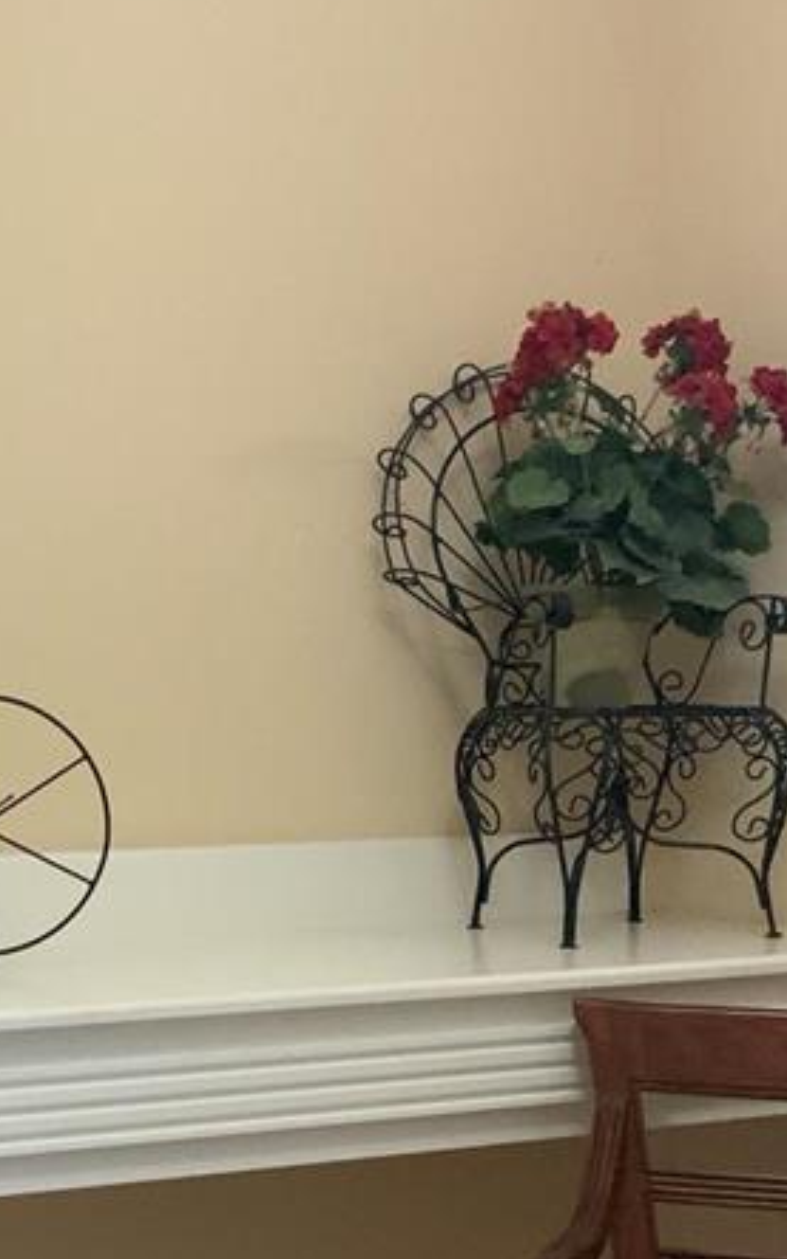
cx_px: -68
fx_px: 2436
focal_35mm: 71
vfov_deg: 28.5
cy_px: 955
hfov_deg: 17.7
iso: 250
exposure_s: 1/60
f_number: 1.8
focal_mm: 3
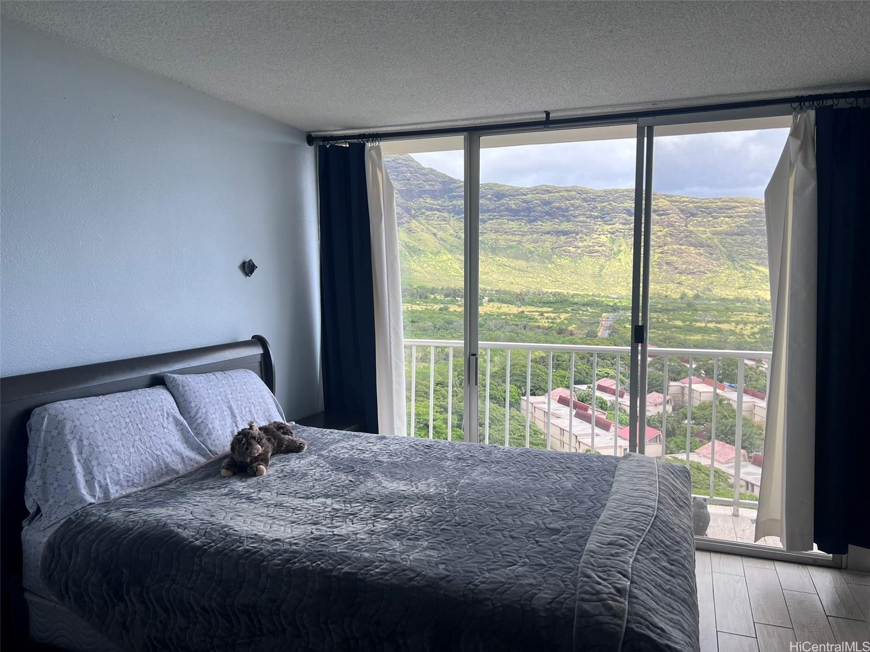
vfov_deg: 53.1
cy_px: 326
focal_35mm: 26
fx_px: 653
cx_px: 435
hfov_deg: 67.3
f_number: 1.5
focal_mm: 5.7
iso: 50
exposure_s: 1/814
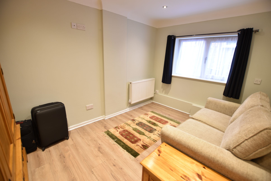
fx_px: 113
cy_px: 90
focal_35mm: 15
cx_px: 136
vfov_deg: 77.3
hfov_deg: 100.4
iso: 100
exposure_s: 1/6
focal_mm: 10
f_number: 3.5
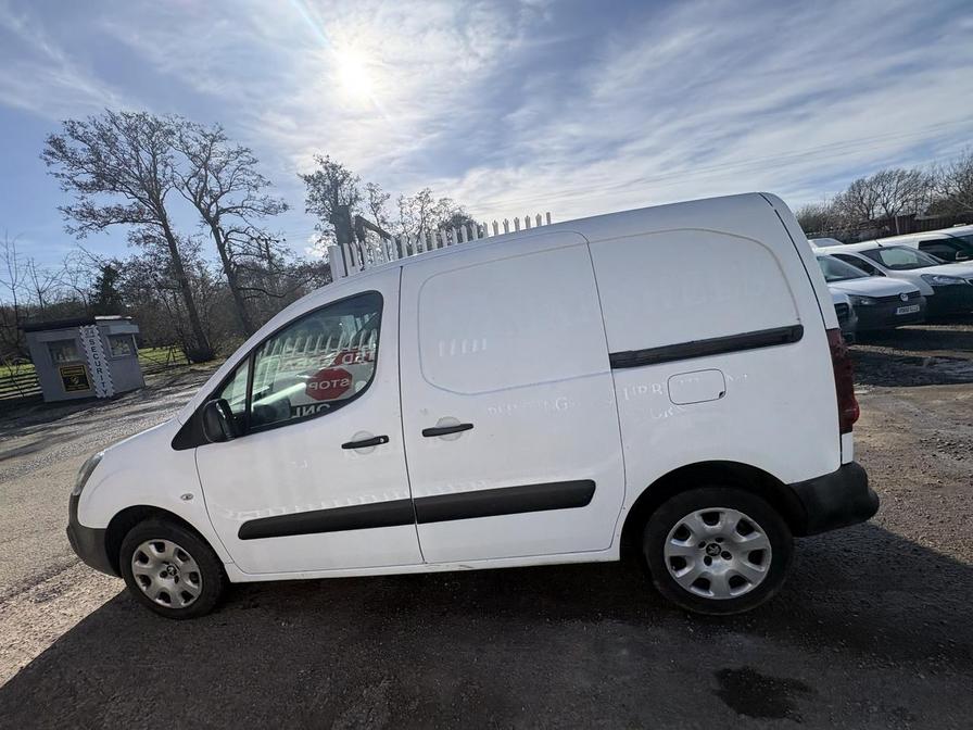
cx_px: 486
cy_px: 365
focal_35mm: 14
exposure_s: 1/2674
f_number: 2.2
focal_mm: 2.22
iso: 50
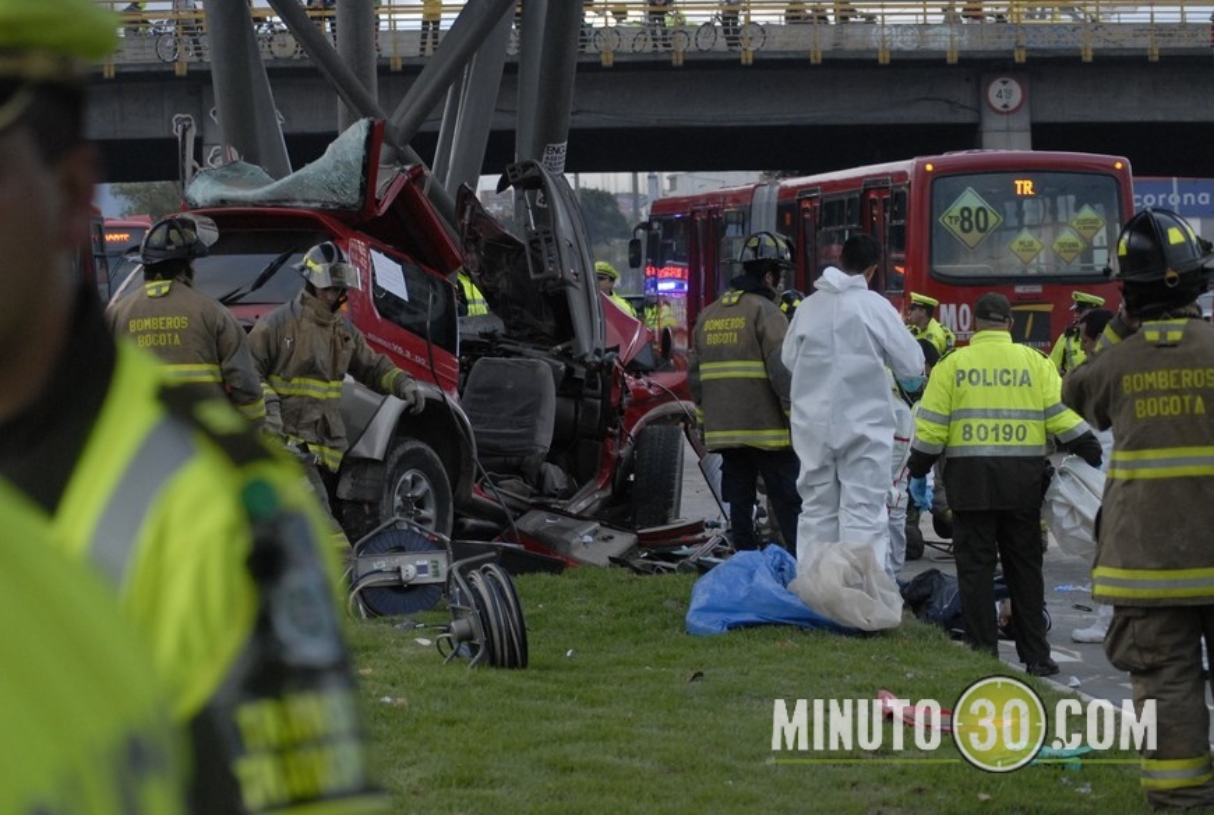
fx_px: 3548
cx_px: 607
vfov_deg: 13.1
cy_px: 408
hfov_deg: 19.4
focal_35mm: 105
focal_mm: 70
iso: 800
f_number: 5
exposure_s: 1/160
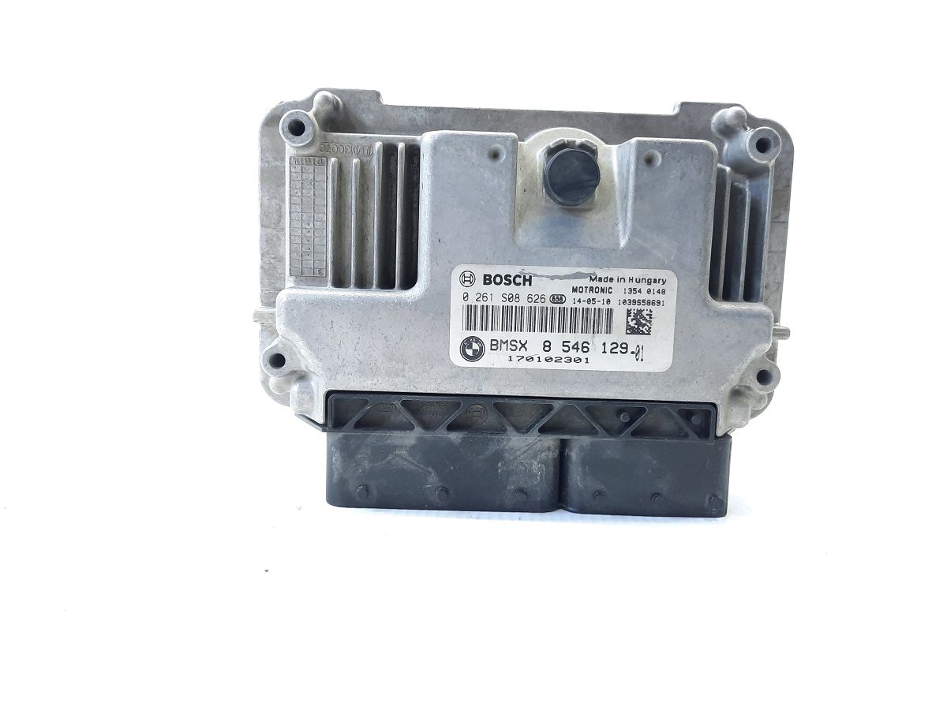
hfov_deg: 69.4
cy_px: 355
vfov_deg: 54.9
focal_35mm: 25
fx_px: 684
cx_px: 474
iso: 250
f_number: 2
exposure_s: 1/50
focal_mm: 4.6
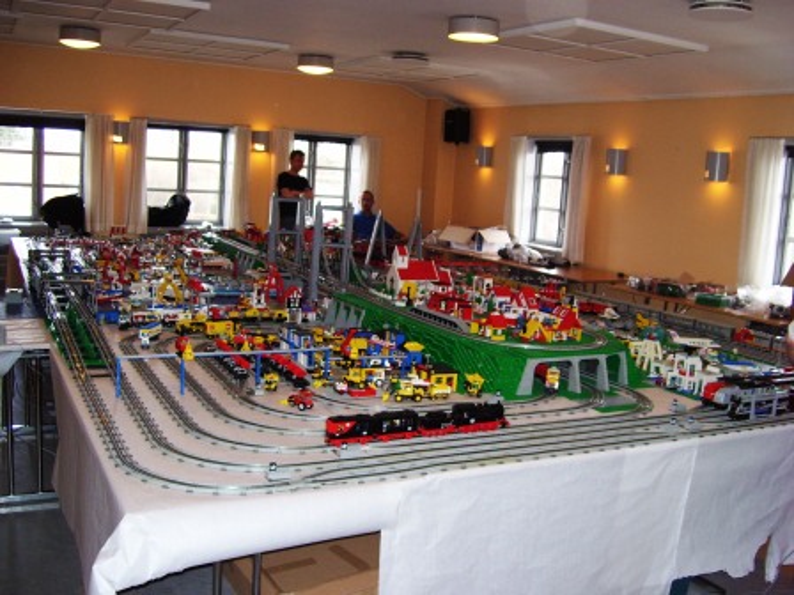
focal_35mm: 36
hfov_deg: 51.4
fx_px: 826
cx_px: 397
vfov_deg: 39.7
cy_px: 298
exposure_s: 1/60
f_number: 2.7
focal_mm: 6
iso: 125
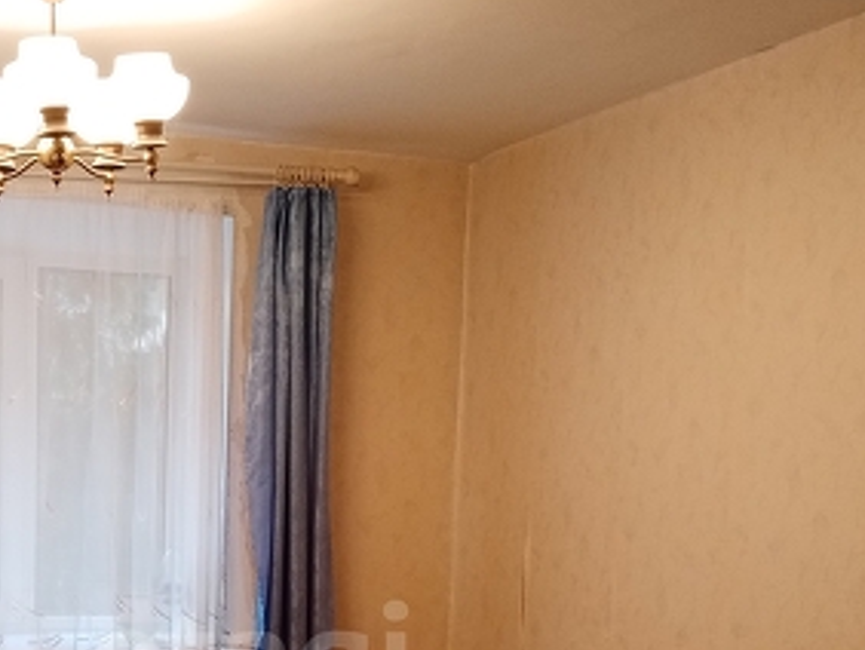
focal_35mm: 59
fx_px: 1476
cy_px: 653
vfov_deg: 23.8
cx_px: 252
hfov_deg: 32.2
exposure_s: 1/33.3
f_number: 1.8
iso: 317
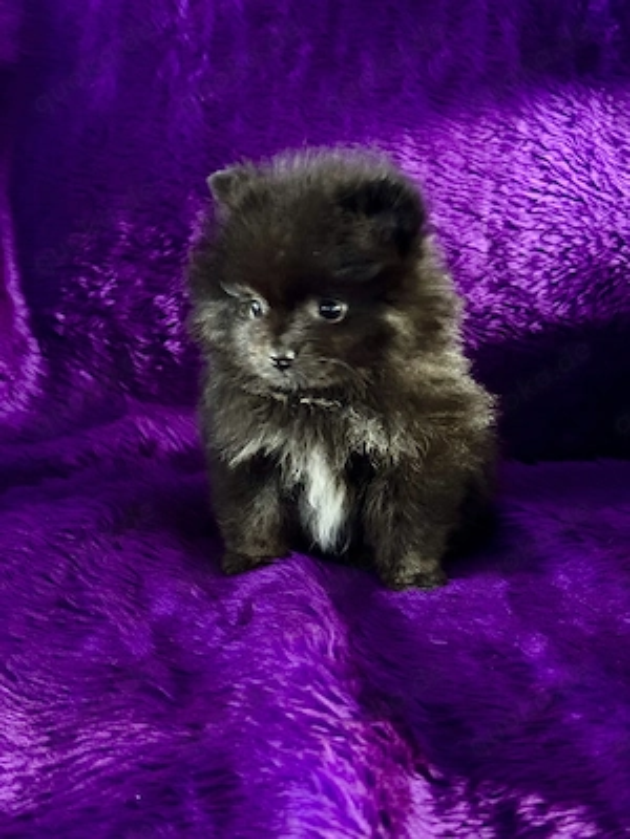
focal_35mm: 48
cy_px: 420
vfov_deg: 39.7
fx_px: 1165
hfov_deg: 30.3
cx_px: 315
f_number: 1.78
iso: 1600
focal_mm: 6.76
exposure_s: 1/15
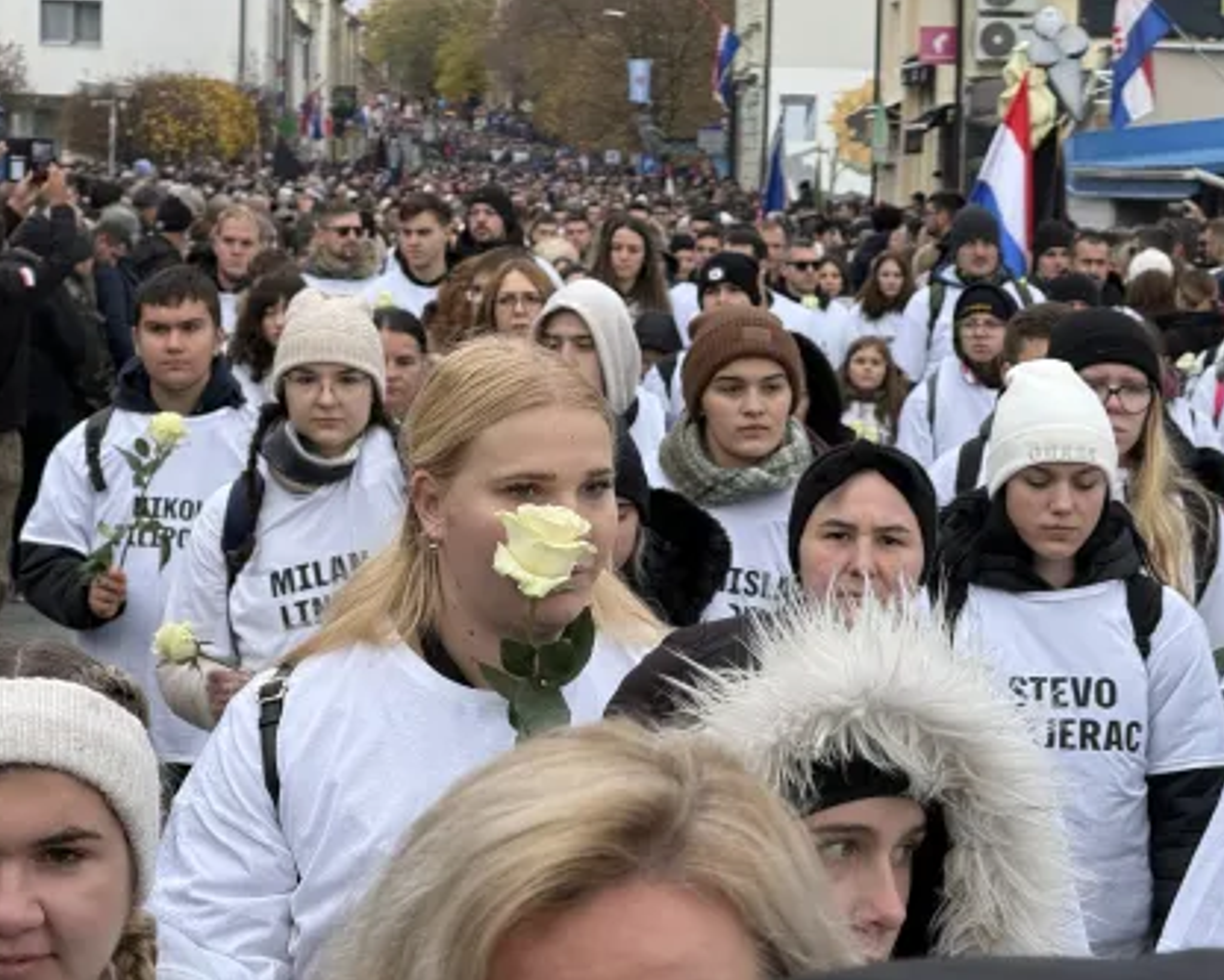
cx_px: 650
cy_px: 456
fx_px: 4892
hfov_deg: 14.3
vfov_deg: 11.4
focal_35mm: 135
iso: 64
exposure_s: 1/414
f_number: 2.8
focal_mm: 15.66
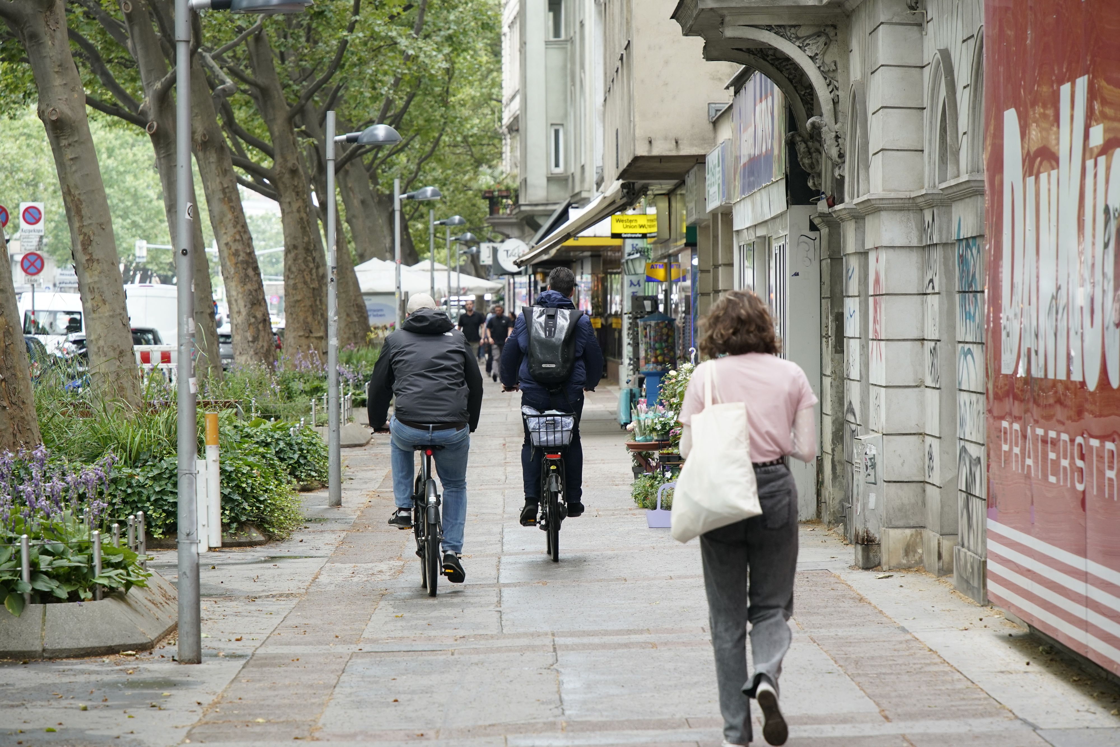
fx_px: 4355
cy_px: 374
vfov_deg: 9.8
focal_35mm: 140
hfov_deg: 14.7
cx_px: 560
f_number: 6.3
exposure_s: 1/200
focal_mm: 140
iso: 1250
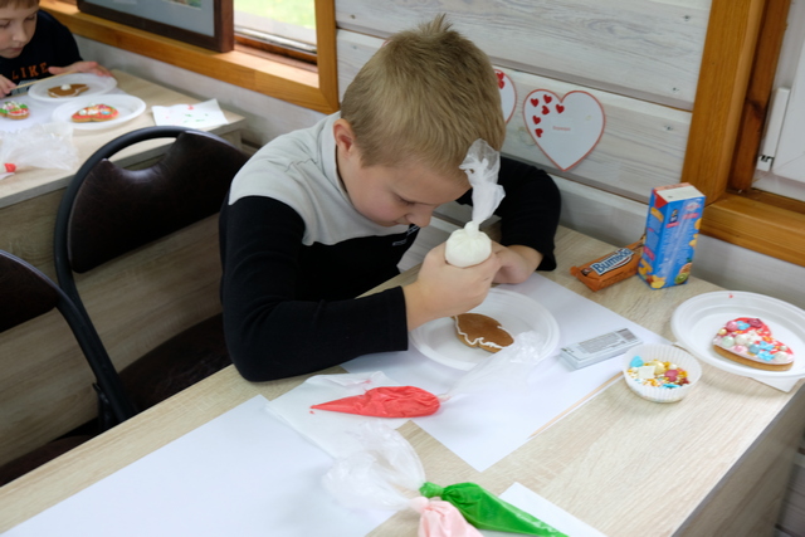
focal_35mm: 35
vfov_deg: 37.9
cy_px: 268
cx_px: 402
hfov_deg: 54.4
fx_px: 783
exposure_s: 1/27
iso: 400
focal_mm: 23.3
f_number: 4
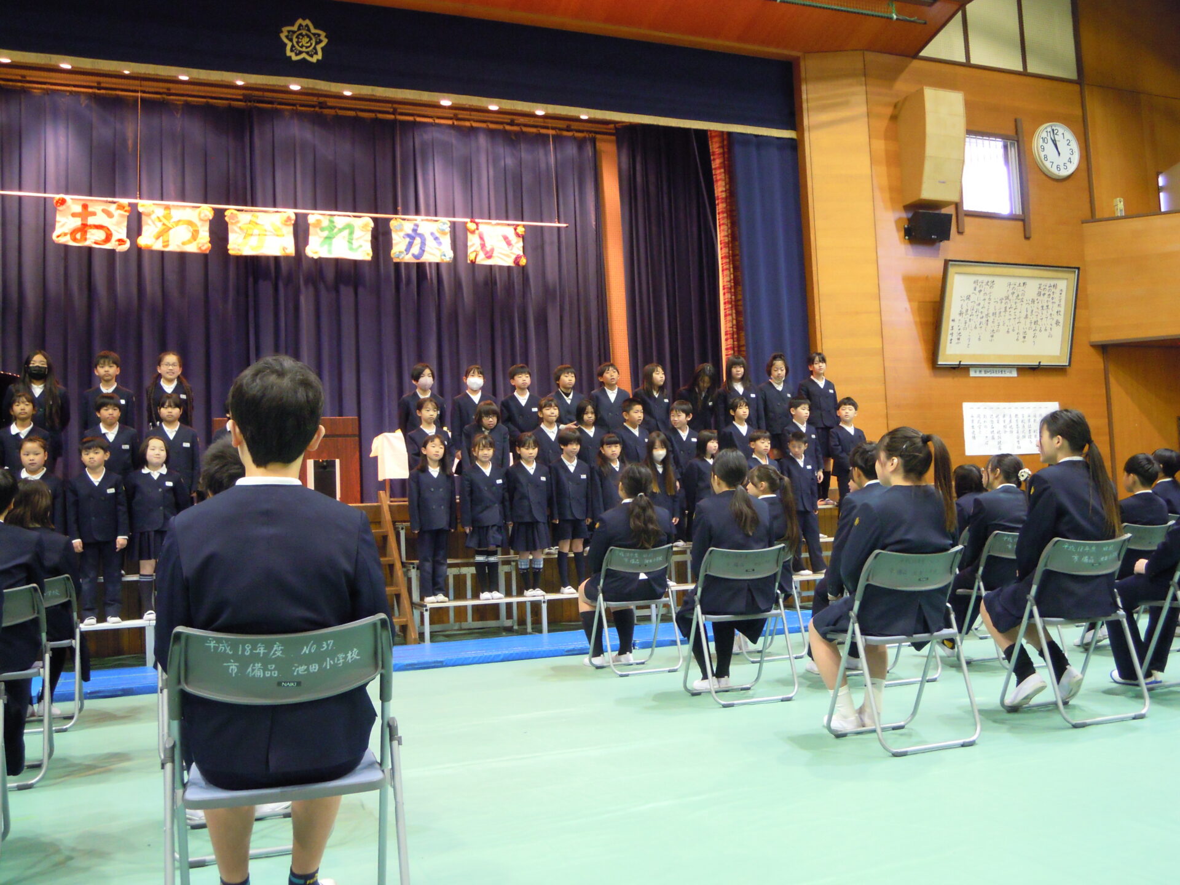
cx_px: 590
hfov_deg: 56.8
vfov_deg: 44.2
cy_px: 442
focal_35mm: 32
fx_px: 1091
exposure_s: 1/15
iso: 400
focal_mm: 5.7
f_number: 2.8
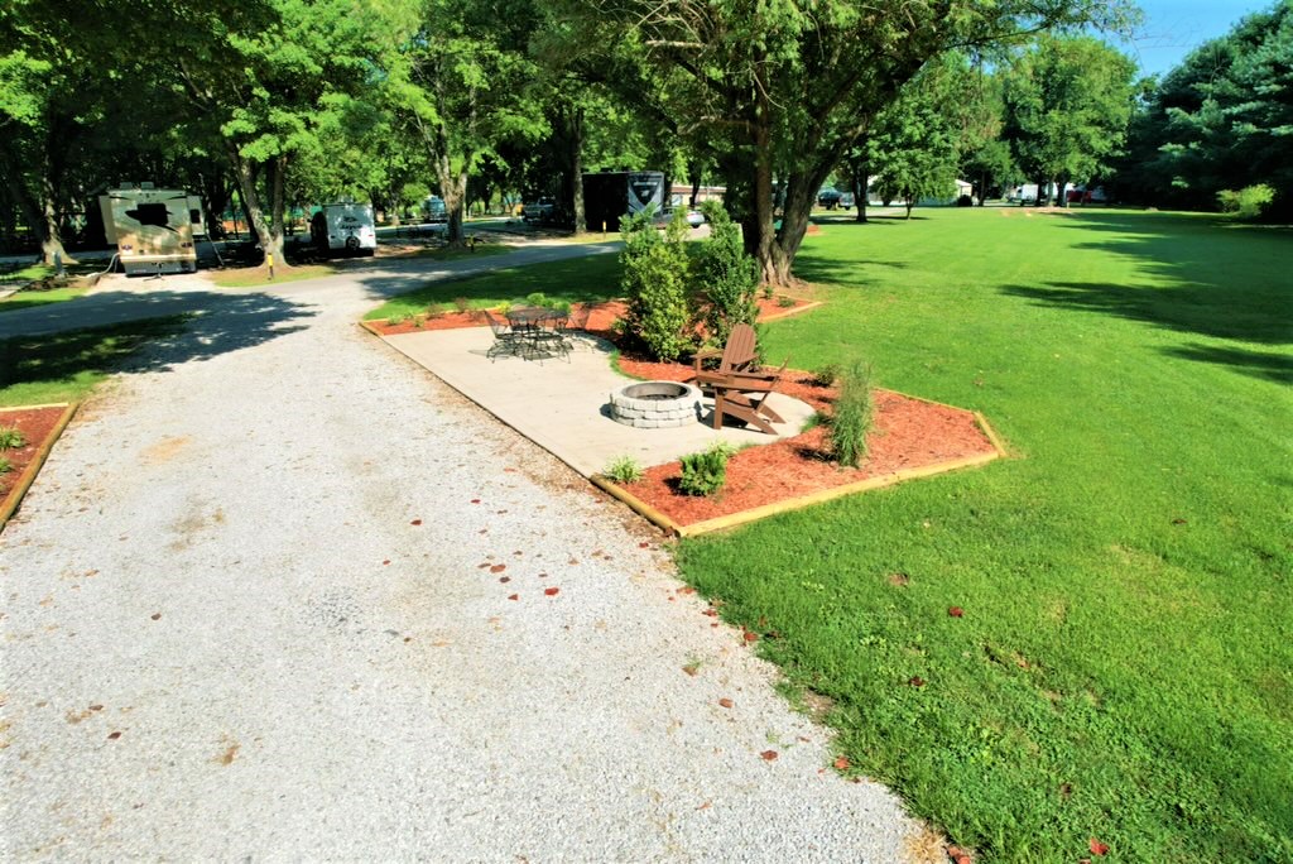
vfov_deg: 57.3
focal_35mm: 22
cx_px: 646
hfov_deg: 78.5
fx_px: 791
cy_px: 432
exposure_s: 1/2000
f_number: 2.8
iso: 110
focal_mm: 8.38
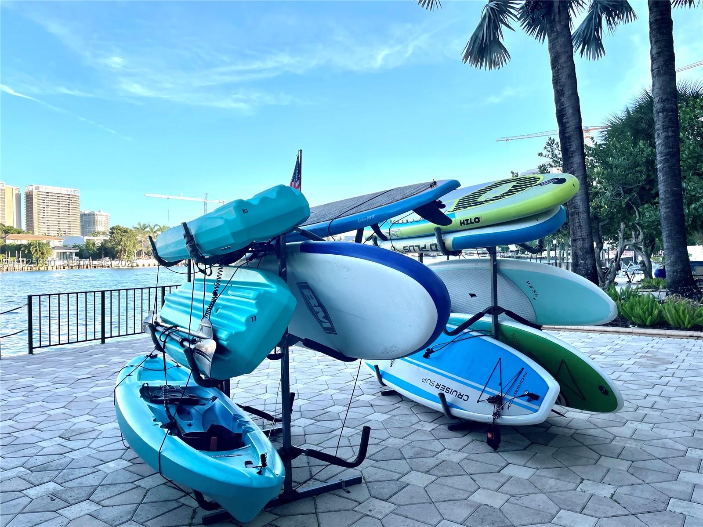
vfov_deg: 53.1
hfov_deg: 67.3
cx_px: 352
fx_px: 528
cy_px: 264
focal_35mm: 26
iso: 32
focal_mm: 4.2
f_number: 1.6
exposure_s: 1/1276
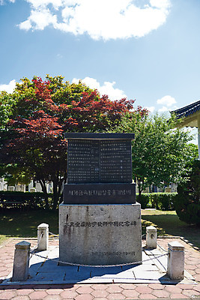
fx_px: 258
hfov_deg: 42.4
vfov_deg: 60.3
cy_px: 150
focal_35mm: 31
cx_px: 100
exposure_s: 1/640
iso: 200
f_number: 5.6
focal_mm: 31
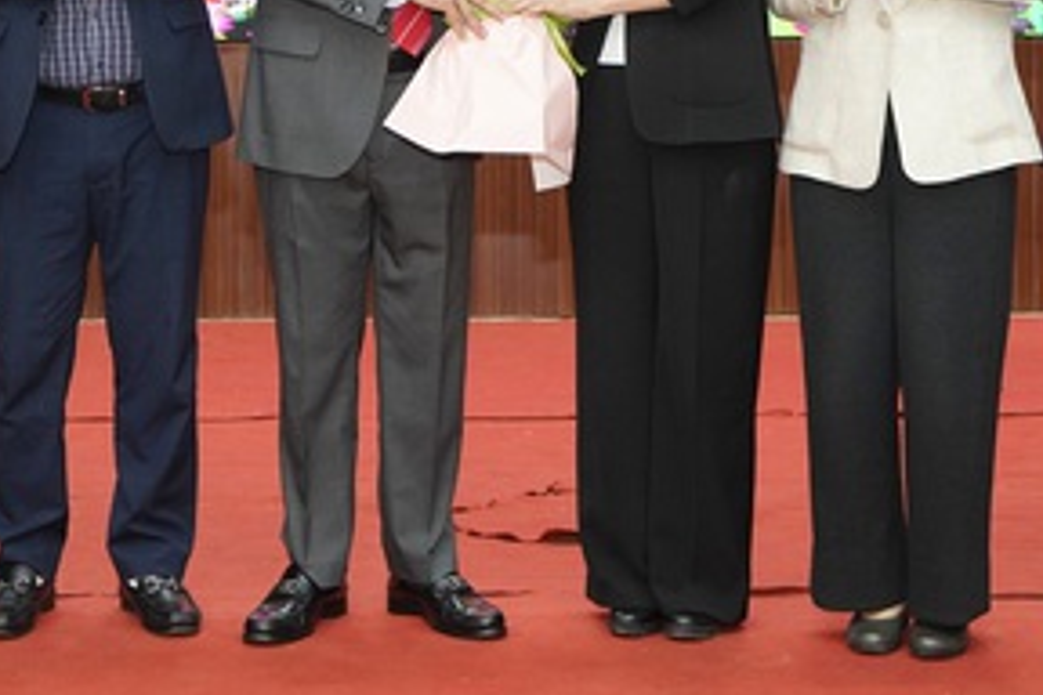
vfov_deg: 14.8
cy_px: -81
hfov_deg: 22.6
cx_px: 453
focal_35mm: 90
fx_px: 2607
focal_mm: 35
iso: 1000
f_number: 4
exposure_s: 1/200
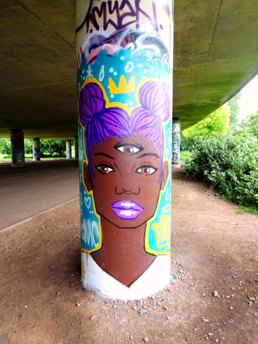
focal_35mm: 24
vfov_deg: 71.6
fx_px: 239
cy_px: 172
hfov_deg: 56.8
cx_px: 129
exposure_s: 1/40
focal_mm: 4.1
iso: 80
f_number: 3.5
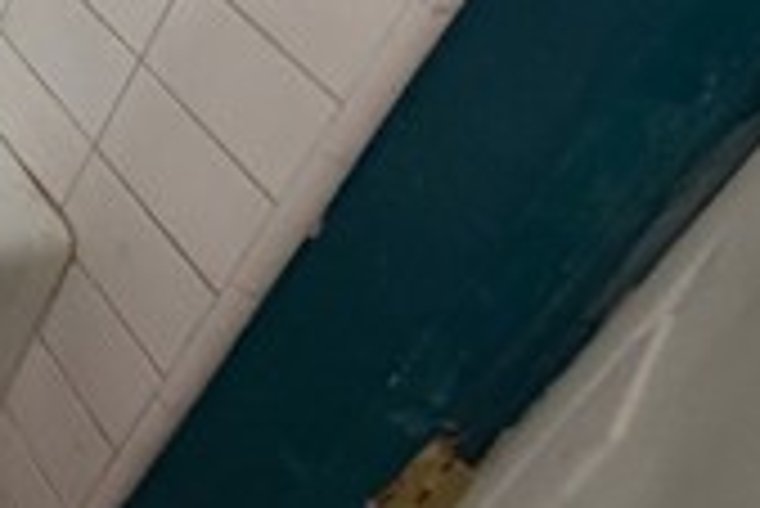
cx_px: -441
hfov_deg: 25.2
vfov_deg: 19.9
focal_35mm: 55
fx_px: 1162
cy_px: -333
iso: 200
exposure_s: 1/60
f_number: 2.2
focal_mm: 2.22
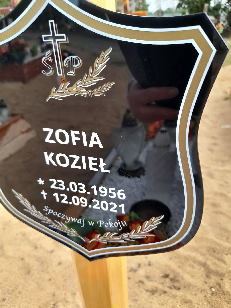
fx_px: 222
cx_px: 116
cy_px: 154
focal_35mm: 25
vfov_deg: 69.4
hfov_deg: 54.9
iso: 20
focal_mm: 4.6
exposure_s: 1/104
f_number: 2
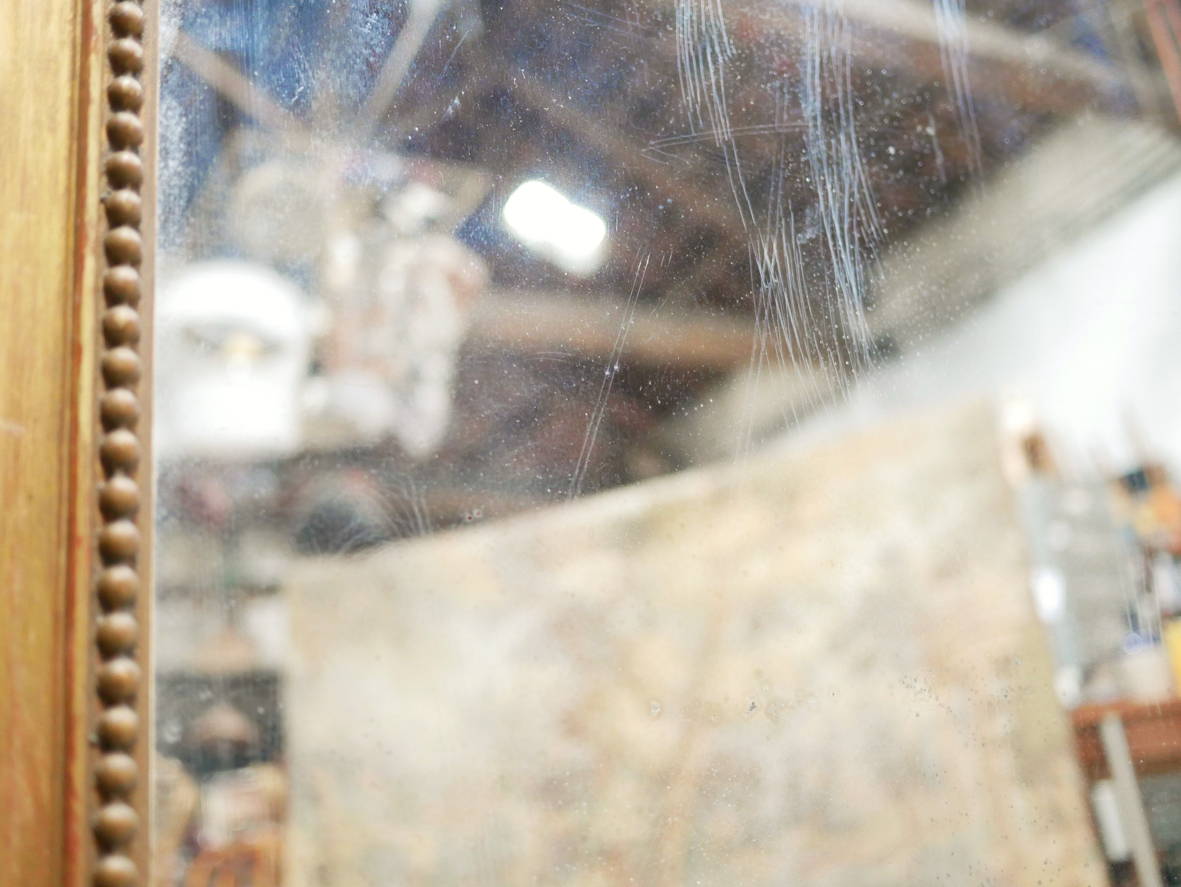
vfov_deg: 36.0
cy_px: 444
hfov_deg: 46.8
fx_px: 1365
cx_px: 590
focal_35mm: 40
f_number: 1.7
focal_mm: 20
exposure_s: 1/60
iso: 2000
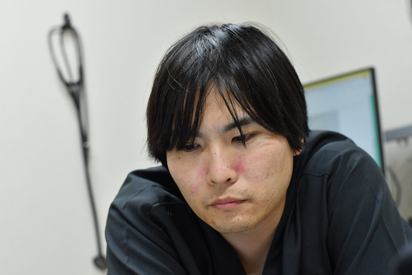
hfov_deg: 27.0
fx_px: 858
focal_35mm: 75
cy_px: 138
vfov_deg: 18.2
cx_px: 206
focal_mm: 50
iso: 800
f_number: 3.5
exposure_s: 1/100
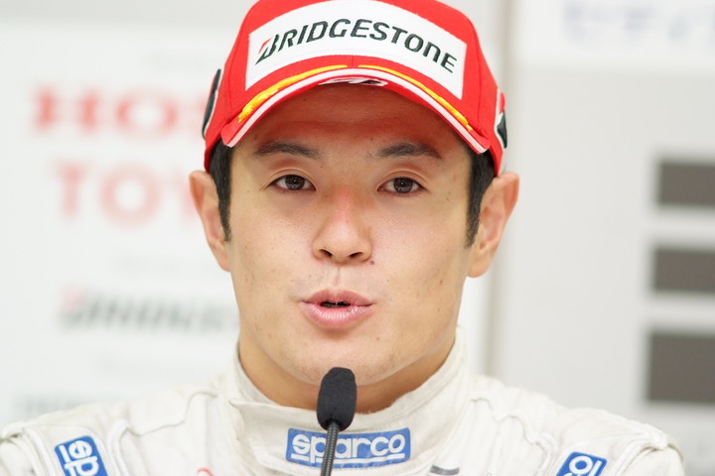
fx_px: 5362
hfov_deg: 7.6
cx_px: 358
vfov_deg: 5.1
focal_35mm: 270
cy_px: 238
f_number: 2.8
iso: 1600
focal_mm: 180
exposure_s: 1/250
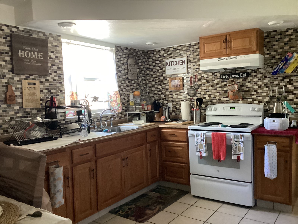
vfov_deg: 45.4
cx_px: 149
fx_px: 267
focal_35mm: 31
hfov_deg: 58.4
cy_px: 112
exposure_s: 1/25
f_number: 2.4
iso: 400
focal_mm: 3.3
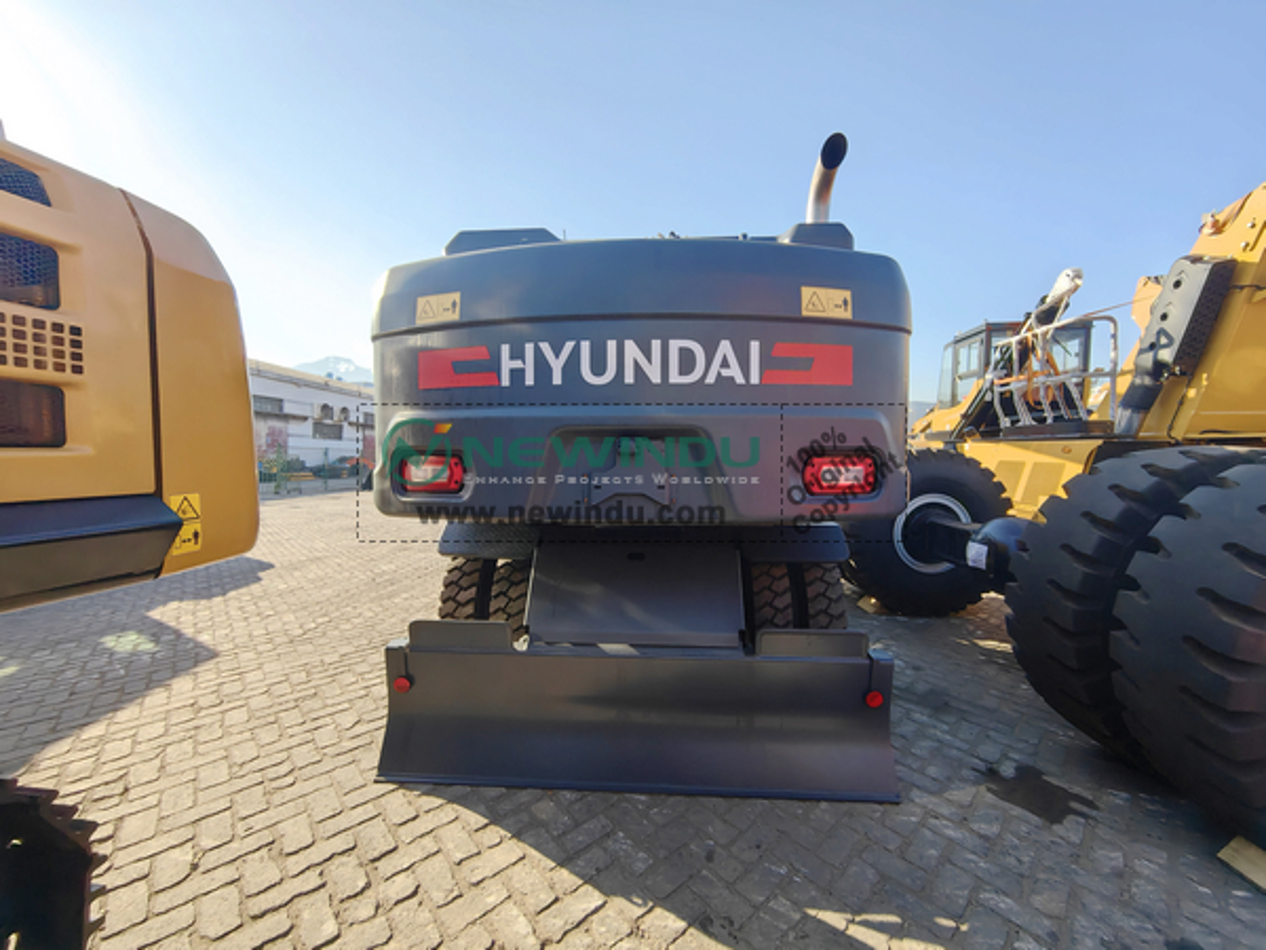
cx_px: 633
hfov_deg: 106.2
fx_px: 475
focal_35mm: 13
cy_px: 475
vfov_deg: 89.9
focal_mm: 1.95
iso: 50
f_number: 2.2
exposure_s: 1/982
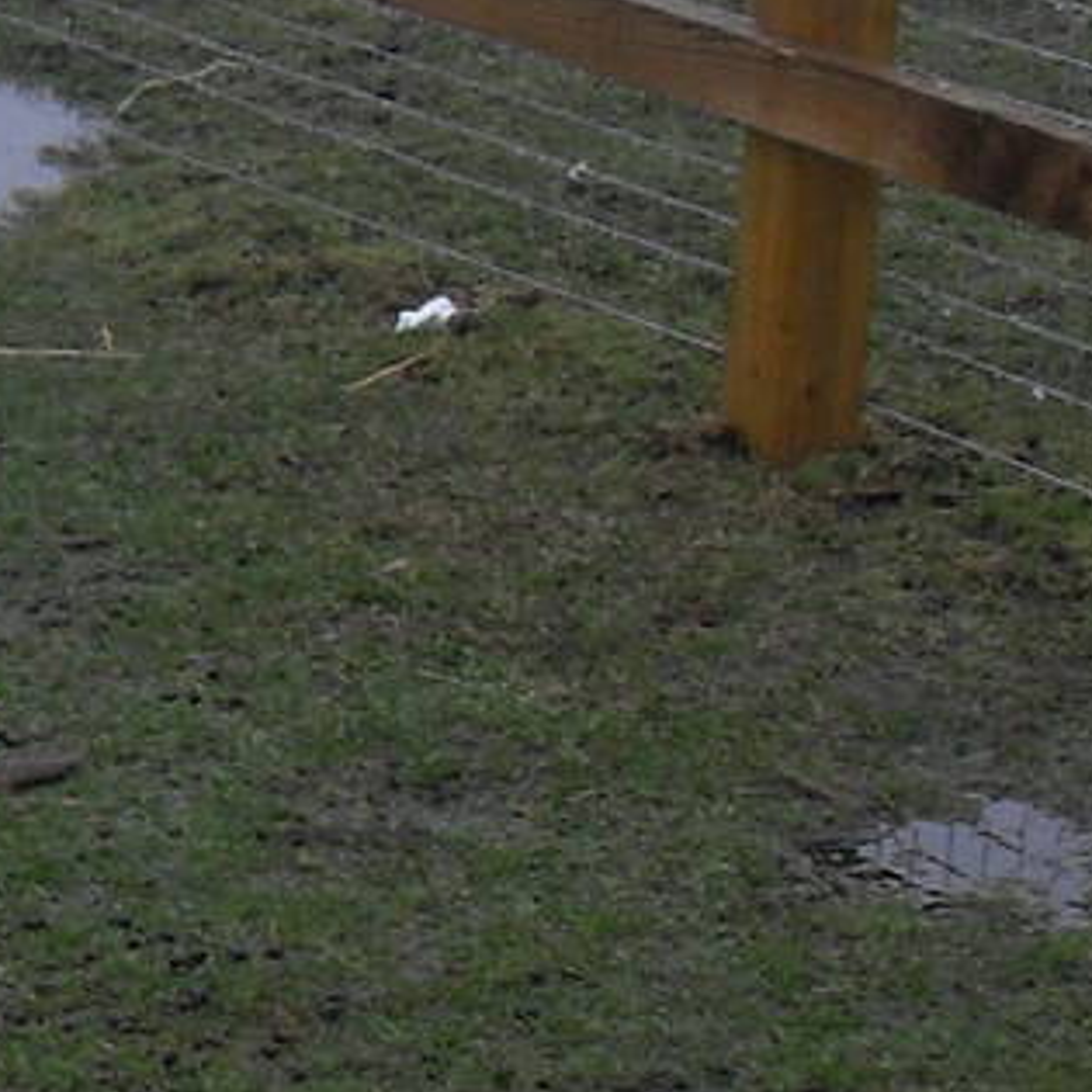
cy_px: 683
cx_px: -1047
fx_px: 5925
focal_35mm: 166
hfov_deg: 9.8
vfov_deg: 10.5
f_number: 2.8
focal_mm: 6.3
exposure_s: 1/90
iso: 100
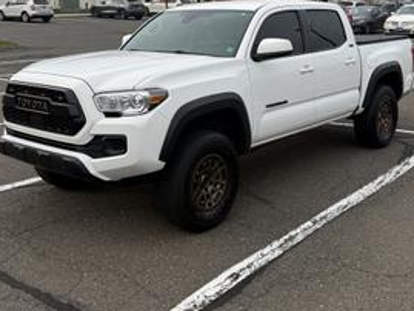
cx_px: 211
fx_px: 538
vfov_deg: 31.8
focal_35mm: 45
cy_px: 91
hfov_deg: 42.1
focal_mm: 6.76
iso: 80
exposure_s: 1/2000
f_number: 1.78
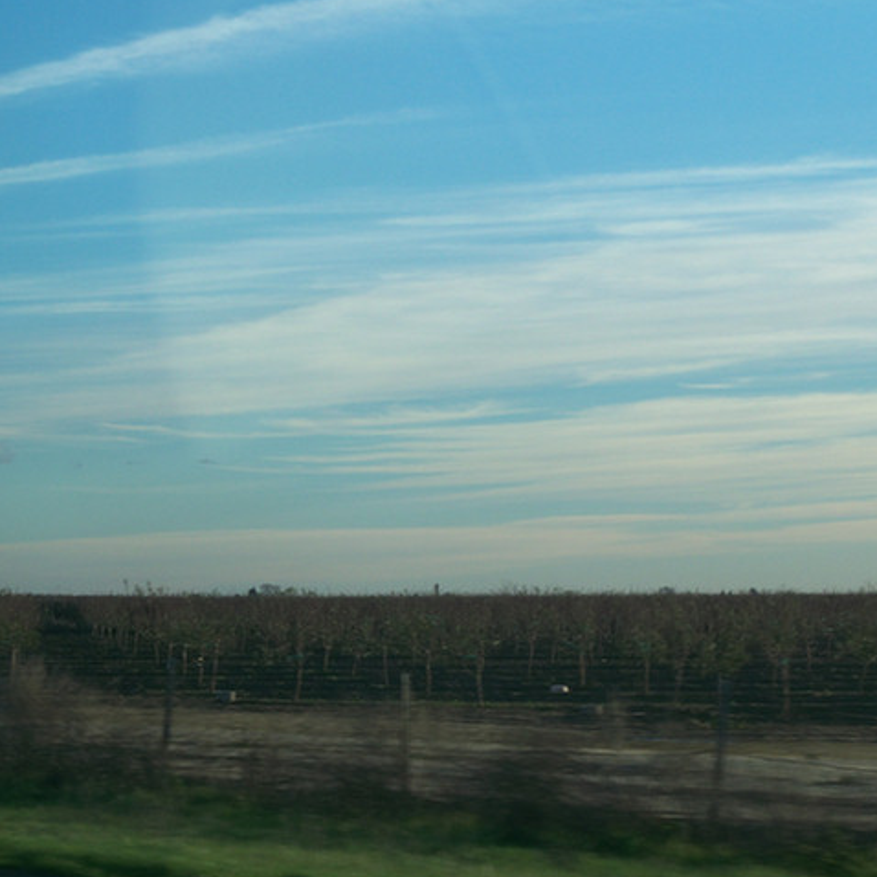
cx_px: 497
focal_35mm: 111
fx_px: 3182
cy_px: 437
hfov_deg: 15.7
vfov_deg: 15.7
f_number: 4.1
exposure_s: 1/250
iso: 64
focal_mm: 14.2
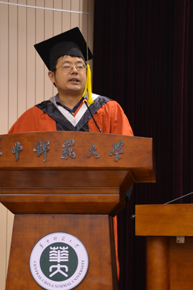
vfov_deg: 25.2
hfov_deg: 17.1
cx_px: 79
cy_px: 192
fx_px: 643
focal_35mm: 80
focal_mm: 40
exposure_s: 1/8
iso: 800
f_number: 4.5
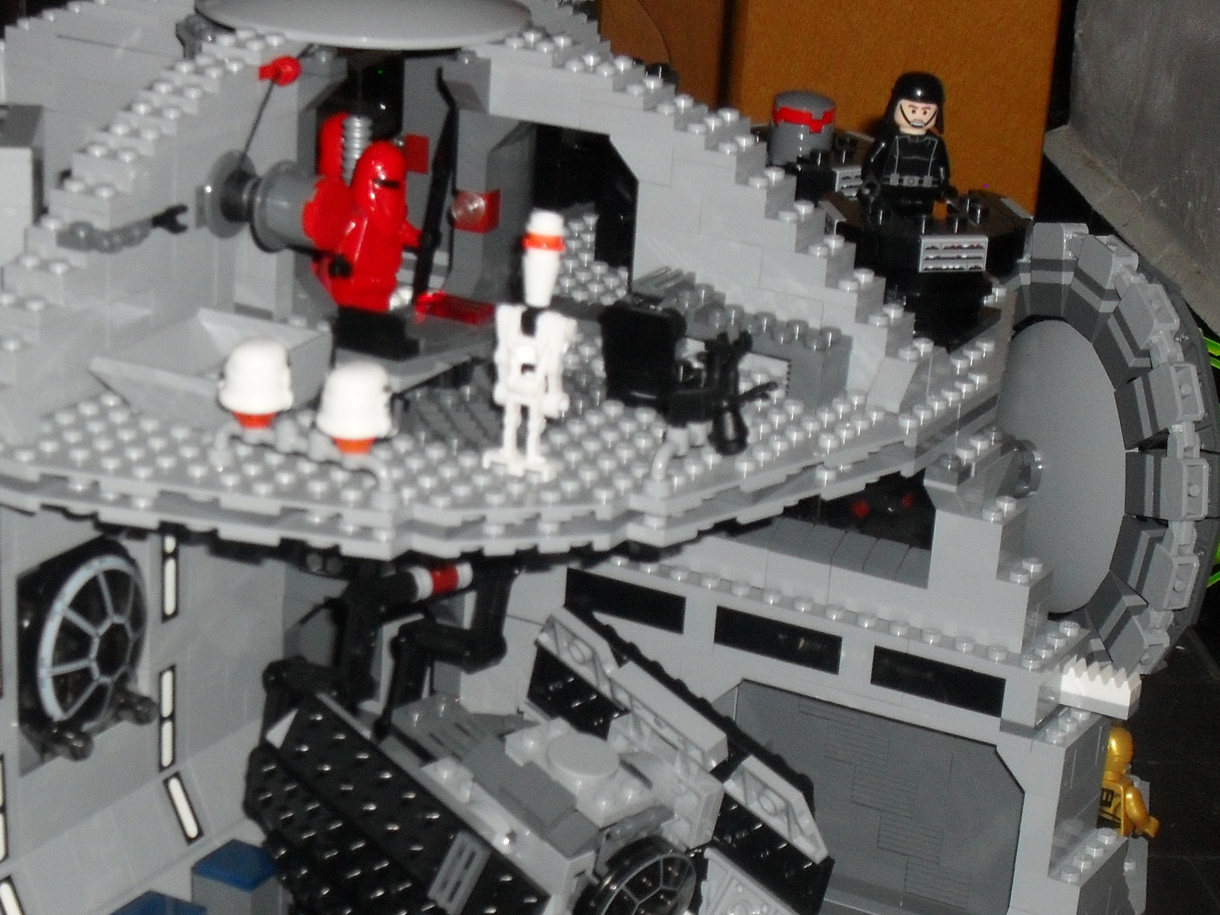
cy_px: 746
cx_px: 395
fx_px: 2996
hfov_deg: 22.9
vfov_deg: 17.2
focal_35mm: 85
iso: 200
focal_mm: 8.7
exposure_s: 1/45
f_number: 3.9
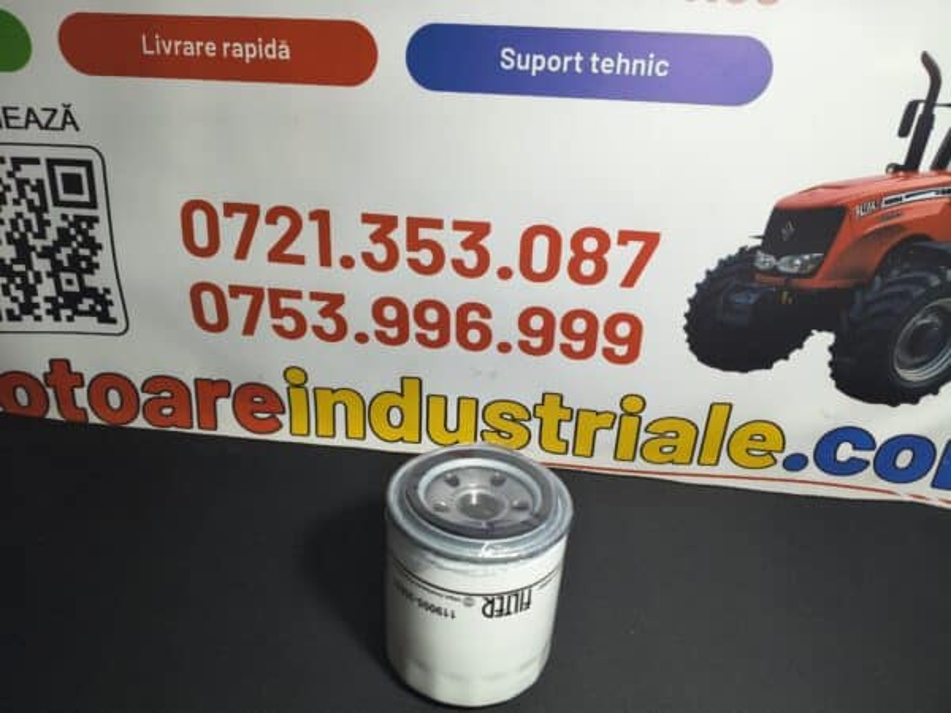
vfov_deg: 53.1
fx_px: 714
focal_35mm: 26
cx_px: 476
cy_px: 356
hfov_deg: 67.3
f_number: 1.8
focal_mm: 4.81
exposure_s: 1/99.9
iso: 151
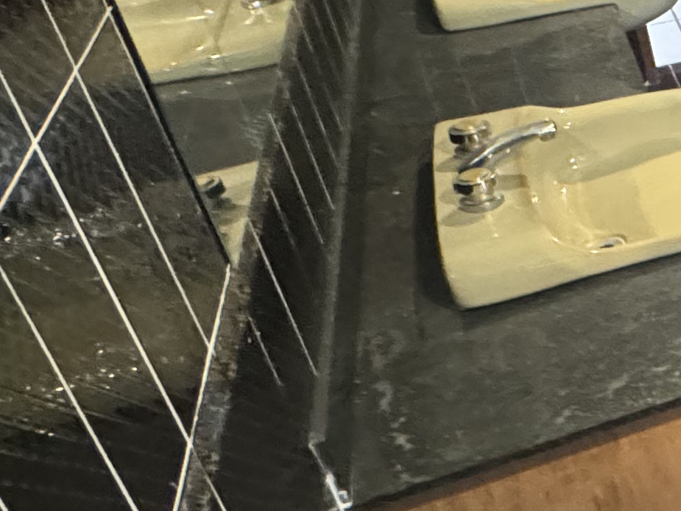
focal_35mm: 61
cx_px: 1292
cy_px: 79
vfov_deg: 23.6
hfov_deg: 20.1
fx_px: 1200
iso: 1250
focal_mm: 2.22
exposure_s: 1/30
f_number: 2.2
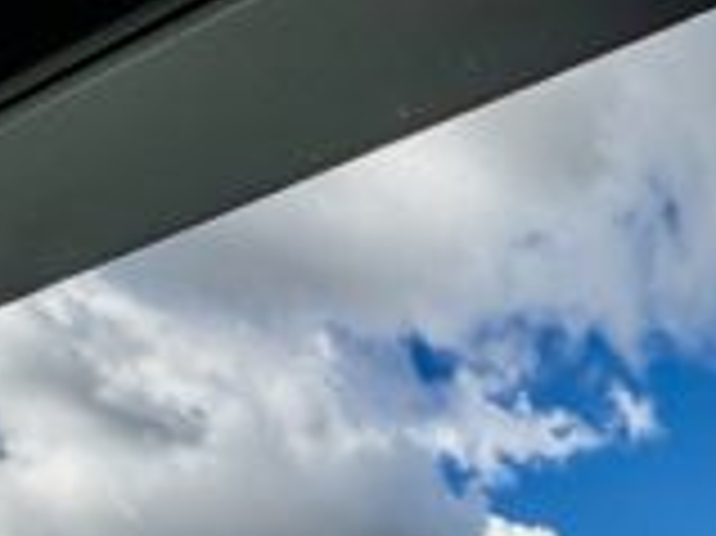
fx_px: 1281
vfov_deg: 15.9
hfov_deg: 27.4
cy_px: 1185
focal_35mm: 62
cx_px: 867
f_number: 2.2
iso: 50
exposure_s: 1/2415
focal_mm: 2.22
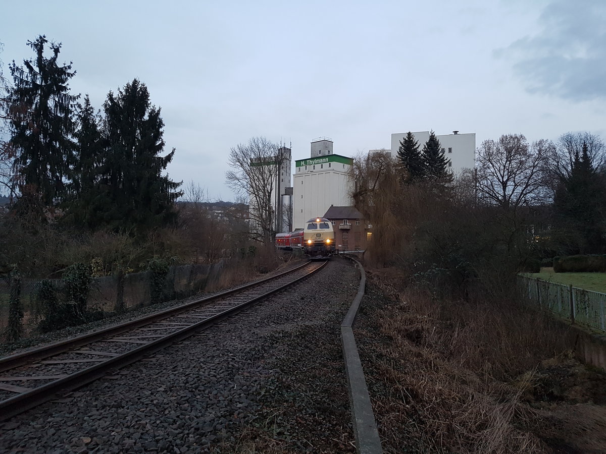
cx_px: 303
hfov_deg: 67.3
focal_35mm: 26
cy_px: 227
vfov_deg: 53.1
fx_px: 455
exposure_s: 1/25
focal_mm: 4.2
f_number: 1.7
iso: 160
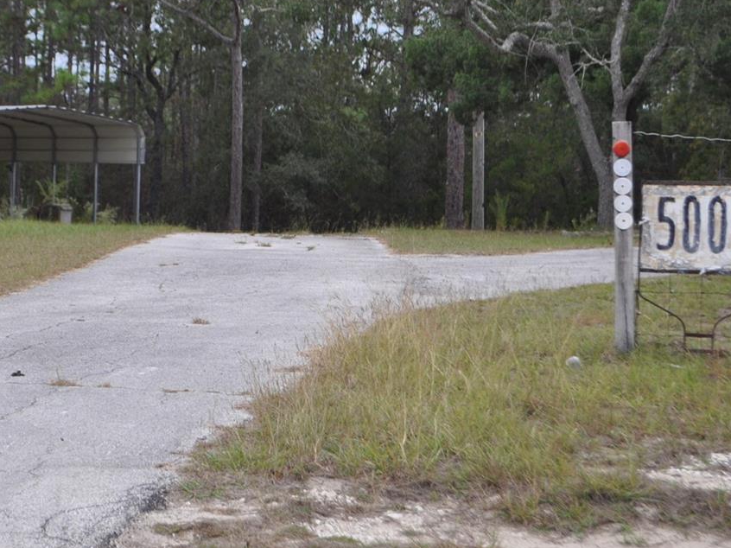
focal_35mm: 109
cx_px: 124
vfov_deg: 13.6
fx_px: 2301
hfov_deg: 17.9
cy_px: 201
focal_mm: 40
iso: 320
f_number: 5.6
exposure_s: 1/125
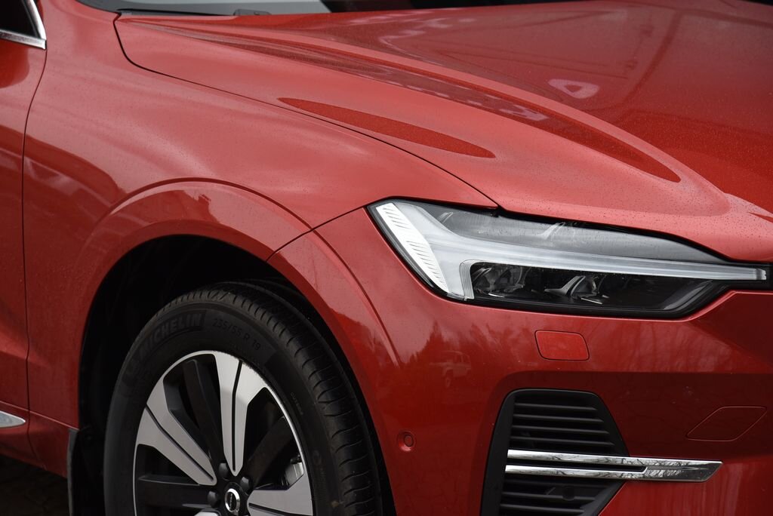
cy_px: 258
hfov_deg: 17.1
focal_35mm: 120
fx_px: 2578
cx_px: 386
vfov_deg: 11.4
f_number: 7.1
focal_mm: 120
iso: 500
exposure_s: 1/200
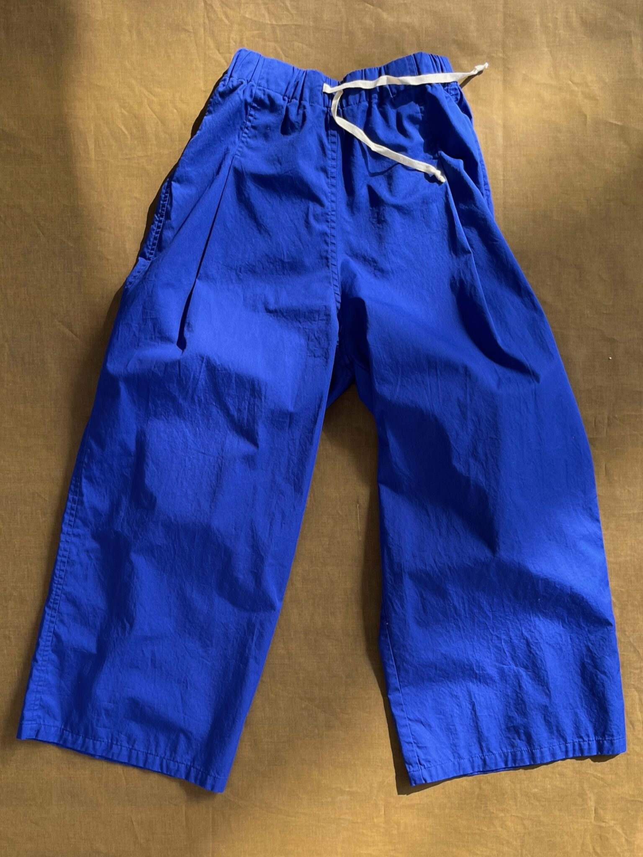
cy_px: 428
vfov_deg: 67.3
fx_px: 644
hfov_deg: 53.1
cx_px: 322
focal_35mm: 26
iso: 40
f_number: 1.6
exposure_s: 1/236
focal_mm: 5.1
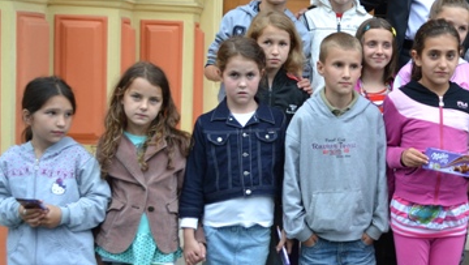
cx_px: 412
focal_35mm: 67
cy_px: 113
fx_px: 834
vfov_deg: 18.0
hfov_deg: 30.2
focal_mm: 24
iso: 400
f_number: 5
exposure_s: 1/100
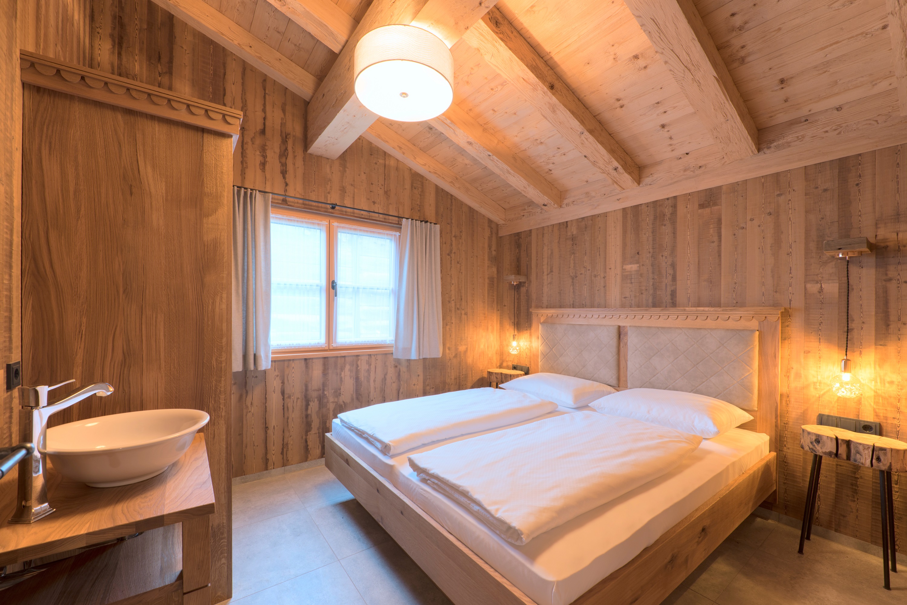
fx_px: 353
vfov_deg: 81.2
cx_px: 454
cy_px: 302
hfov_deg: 104.2
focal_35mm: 14
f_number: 9
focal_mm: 14
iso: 100
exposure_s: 2
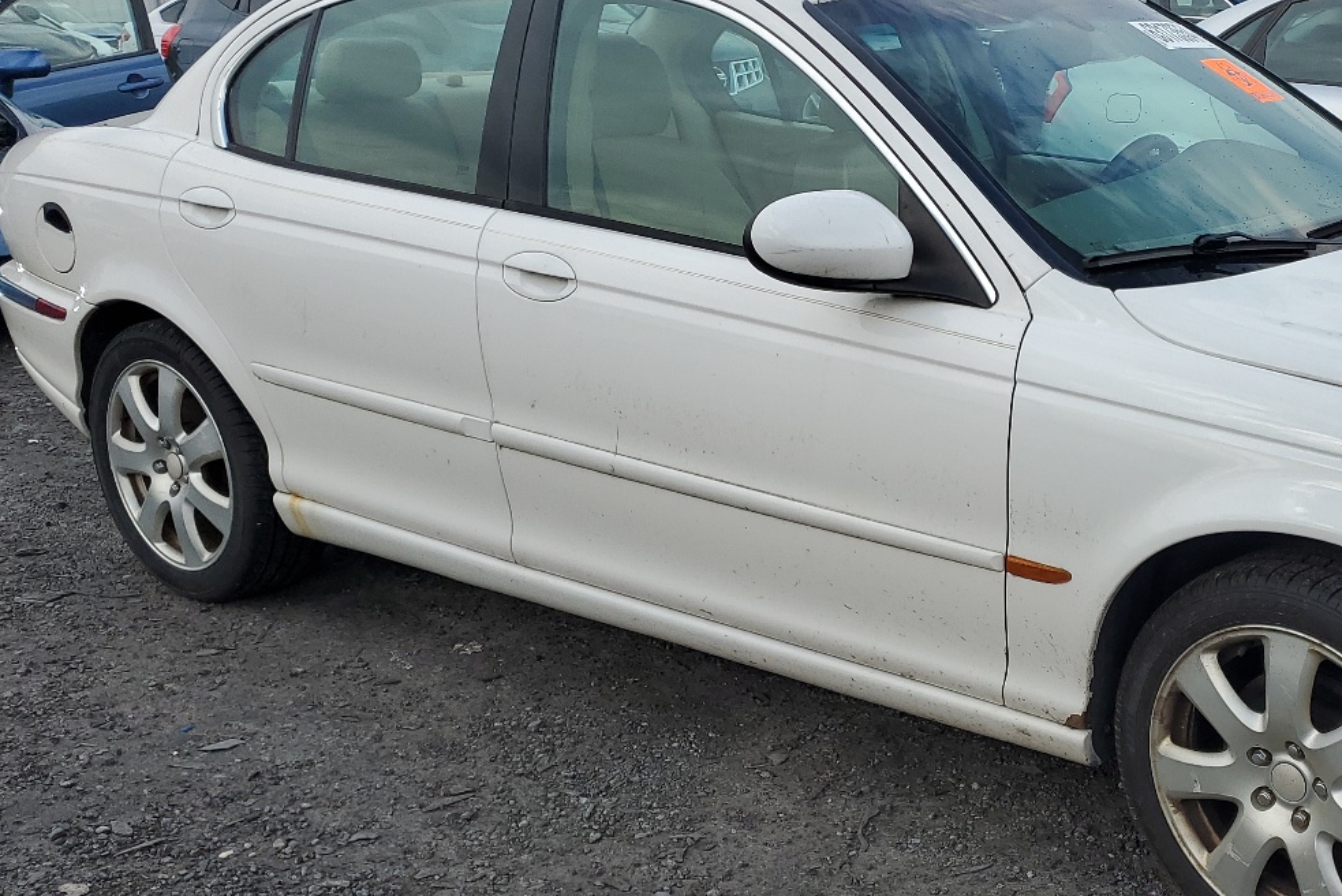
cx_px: 1054
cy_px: 563
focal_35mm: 44
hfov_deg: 42.7
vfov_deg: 30.4
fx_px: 1641
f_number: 1.5
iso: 50
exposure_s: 1/1429
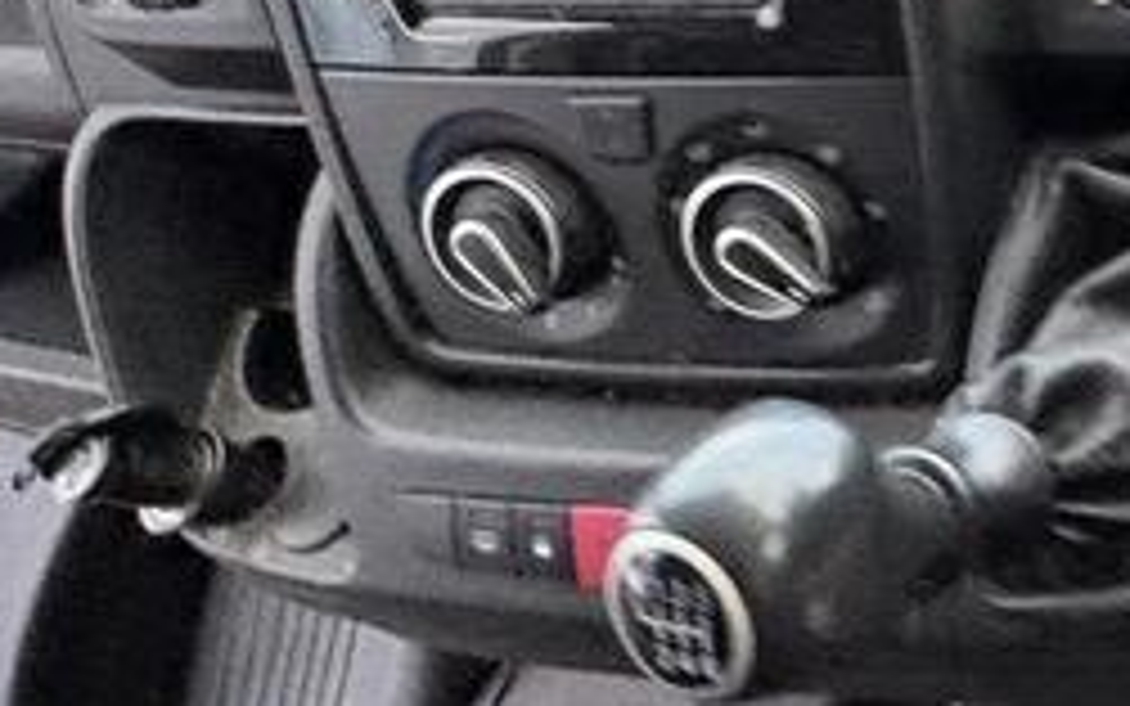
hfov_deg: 27.5
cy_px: -103
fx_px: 1633
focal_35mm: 53
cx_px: 1657
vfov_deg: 22.8
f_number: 2.2
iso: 800
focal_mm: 2.22
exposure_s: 1/60
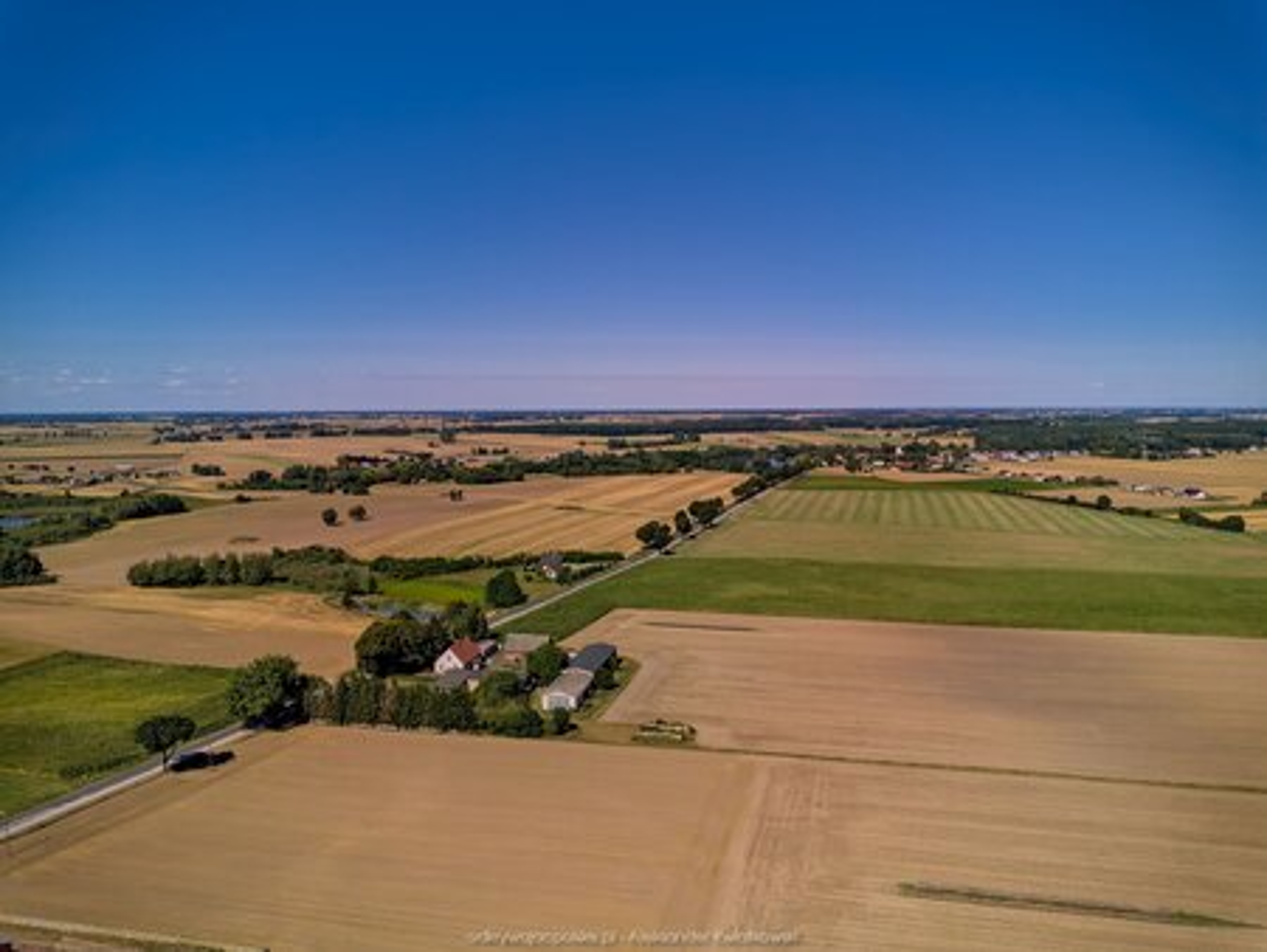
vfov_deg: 56.9
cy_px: 476
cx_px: 634
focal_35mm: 24
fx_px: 879
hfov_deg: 71.6
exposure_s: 1/2500
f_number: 1.7
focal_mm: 6.72
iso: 110
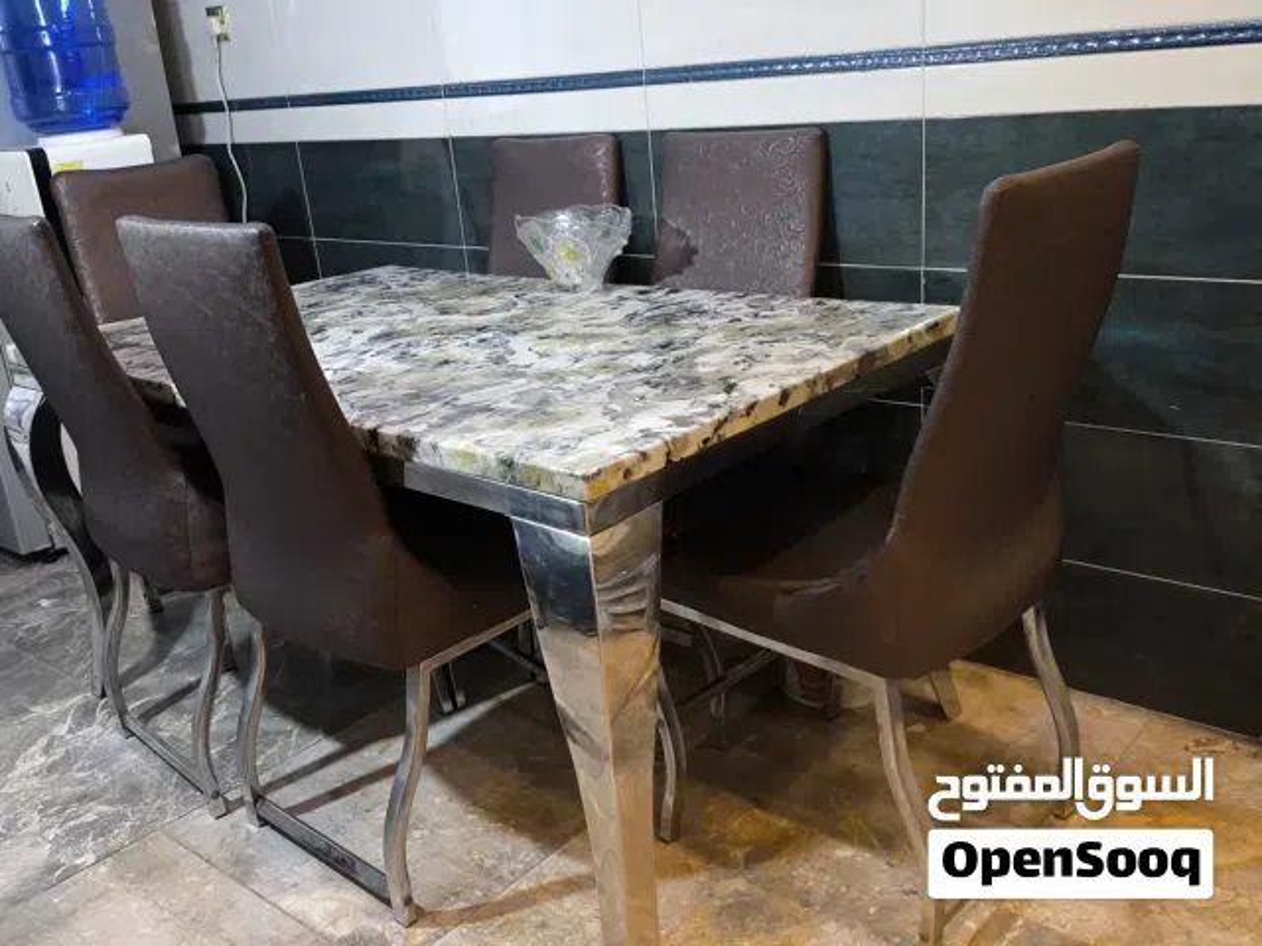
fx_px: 1203
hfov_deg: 55.4
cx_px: 631
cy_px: 473
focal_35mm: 33
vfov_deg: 42.9
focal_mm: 4.71
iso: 1600
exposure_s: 1/27.5
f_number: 1.7
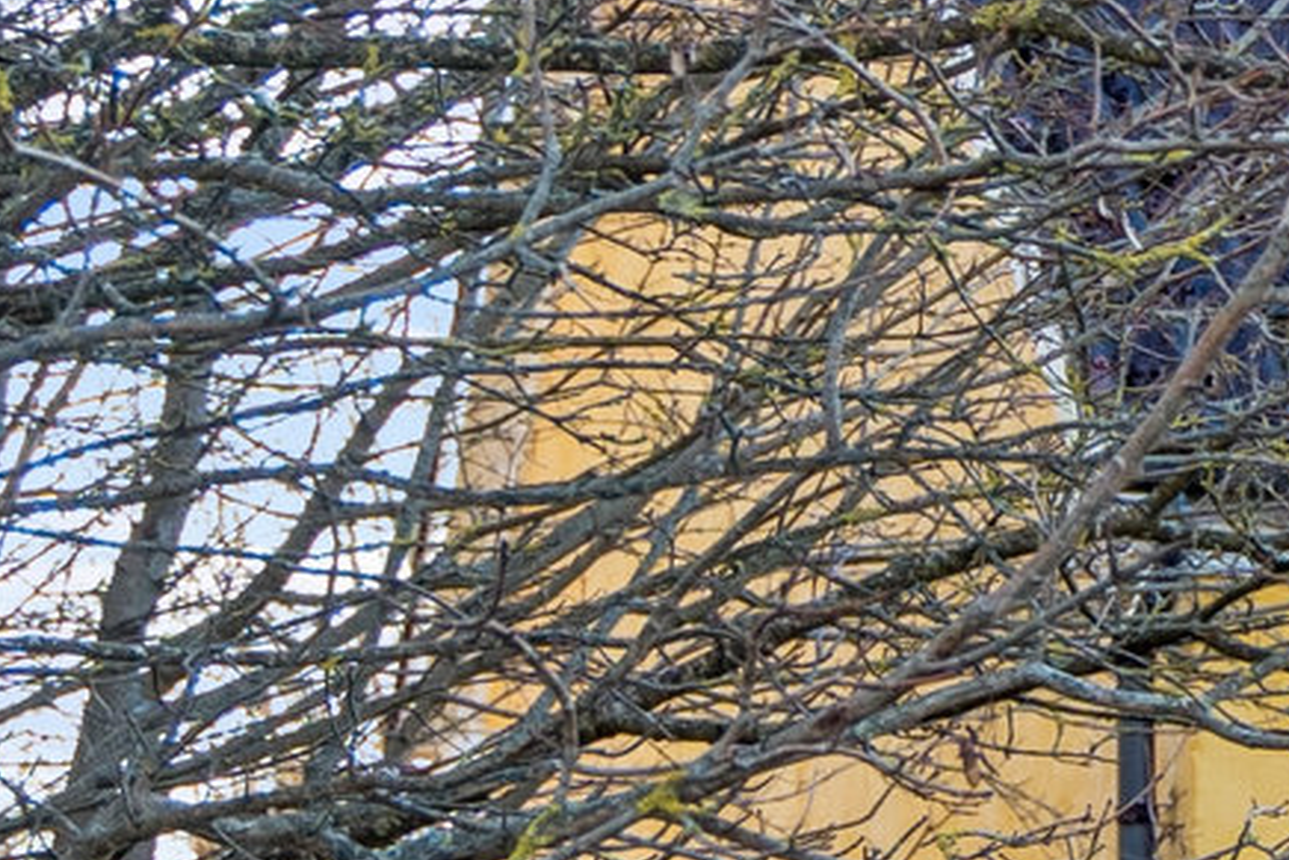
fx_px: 5910
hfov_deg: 10.3
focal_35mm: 165
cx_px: 3403
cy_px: 1229
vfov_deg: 8.2
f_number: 4
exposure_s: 1/160
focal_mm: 24
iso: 125
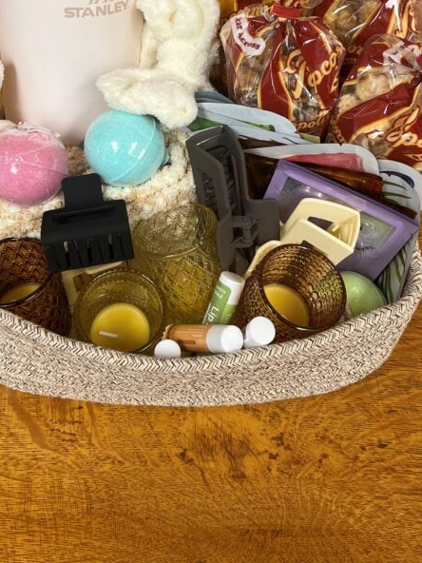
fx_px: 731
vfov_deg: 40.6
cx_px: 179
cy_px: 126
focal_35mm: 45
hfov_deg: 32.1
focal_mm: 5.1
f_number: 1.6
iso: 64
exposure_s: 1/59
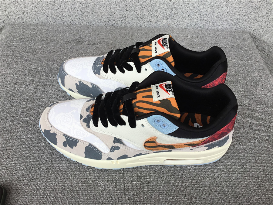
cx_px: 136
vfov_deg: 45.4
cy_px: 102
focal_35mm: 31
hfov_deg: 58.4
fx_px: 244
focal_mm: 3.3
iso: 25
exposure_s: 1/369
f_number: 2.4
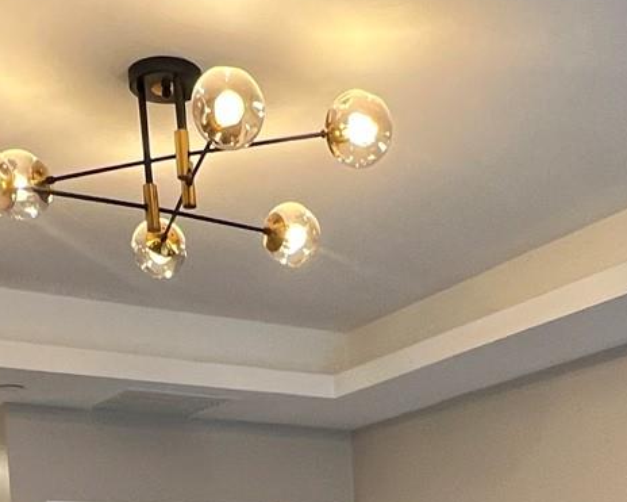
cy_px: 781
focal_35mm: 56
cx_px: 377
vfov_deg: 21.9
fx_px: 1039
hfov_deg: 33.5
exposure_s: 1/60
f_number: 1.8
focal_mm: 1.57
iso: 160
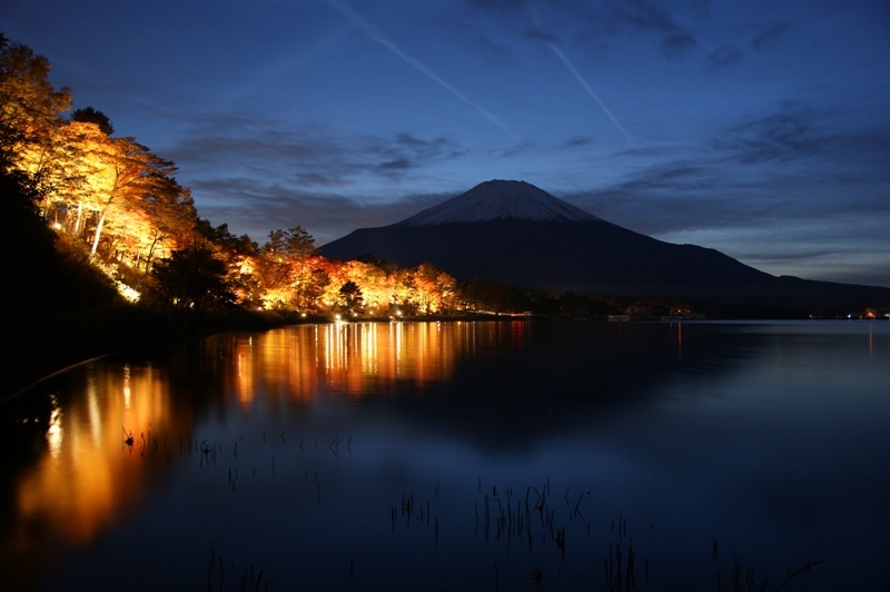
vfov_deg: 47.9
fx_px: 667
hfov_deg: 67.4
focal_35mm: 27
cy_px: 296
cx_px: 445
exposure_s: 10
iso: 200
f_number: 4
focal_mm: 18
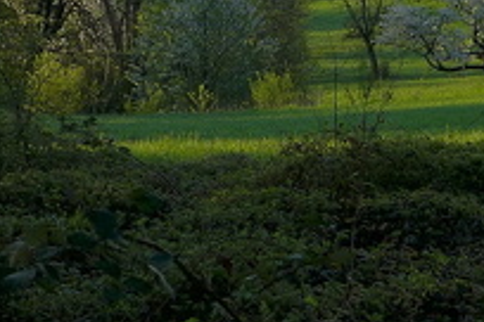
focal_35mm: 136
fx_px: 1828
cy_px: -180
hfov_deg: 15.1
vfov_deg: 9.7
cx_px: 237
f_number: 2.8
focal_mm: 6.9
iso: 125
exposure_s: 1/800
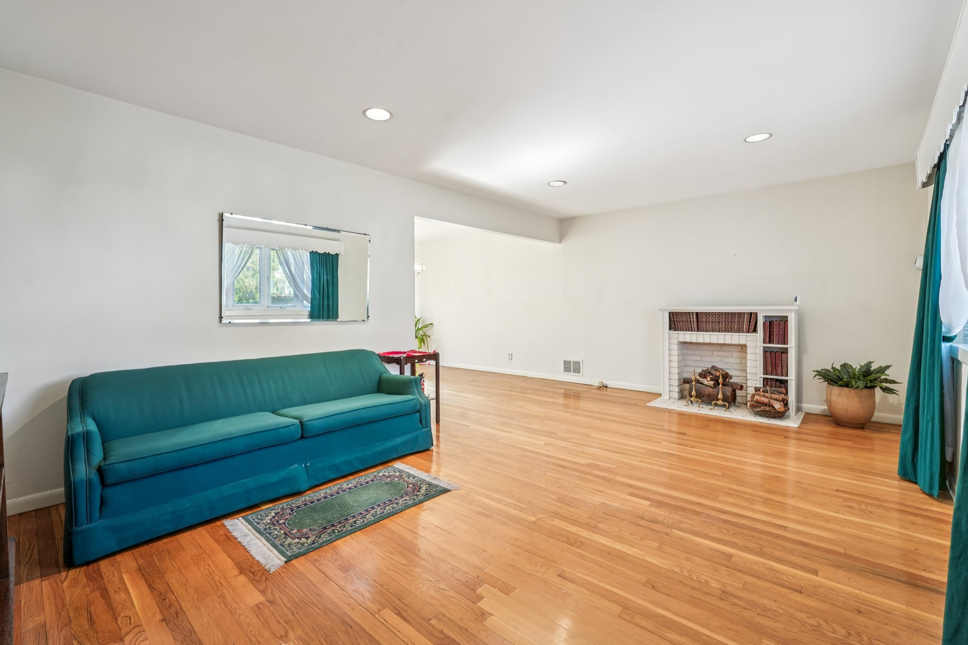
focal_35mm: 16
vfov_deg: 73.7
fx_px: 430
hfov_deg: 96.7
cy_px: 322
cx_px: 484
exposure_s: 1/8
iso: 400
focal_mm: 16
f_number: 8
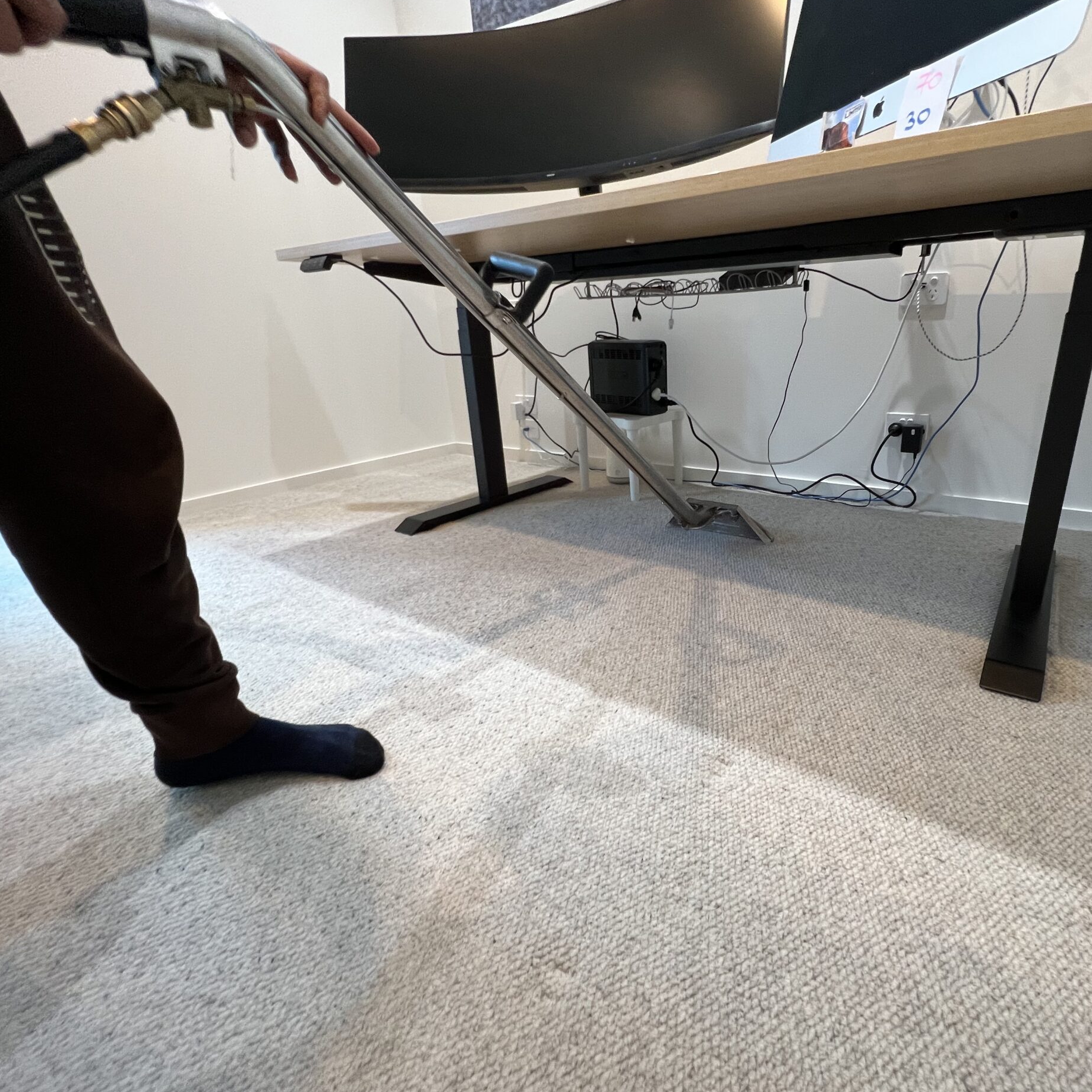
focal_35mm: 16
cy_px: 544
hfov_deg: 86.3
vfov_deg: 87.4
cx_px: 655
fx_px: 571
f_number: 1.8
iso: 125
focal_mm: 1.57
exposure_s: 1/50
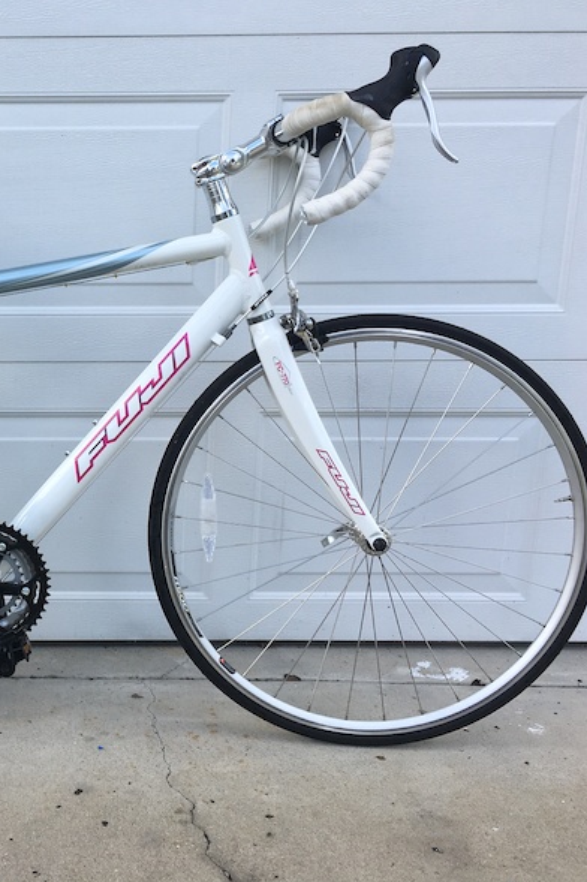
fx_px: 1004
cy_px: 437
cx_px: 24
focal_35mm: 41
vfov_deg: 47.4
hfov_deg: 30.7
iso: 25
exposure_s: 1/281
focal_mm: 4.15
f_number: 2.2
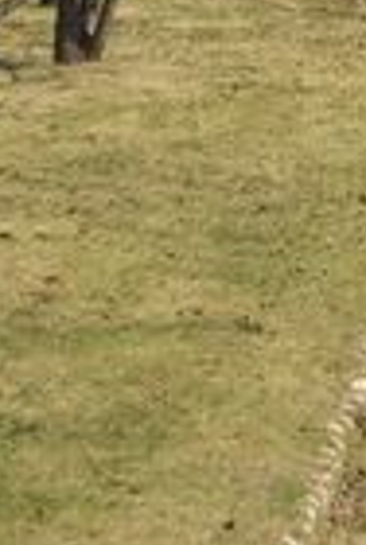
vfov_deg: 12.1
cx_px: 639
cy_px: -58
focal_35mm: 166
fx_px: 2519
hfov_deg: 8.0
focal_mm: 5.8
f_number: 4.3
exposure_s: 1/400
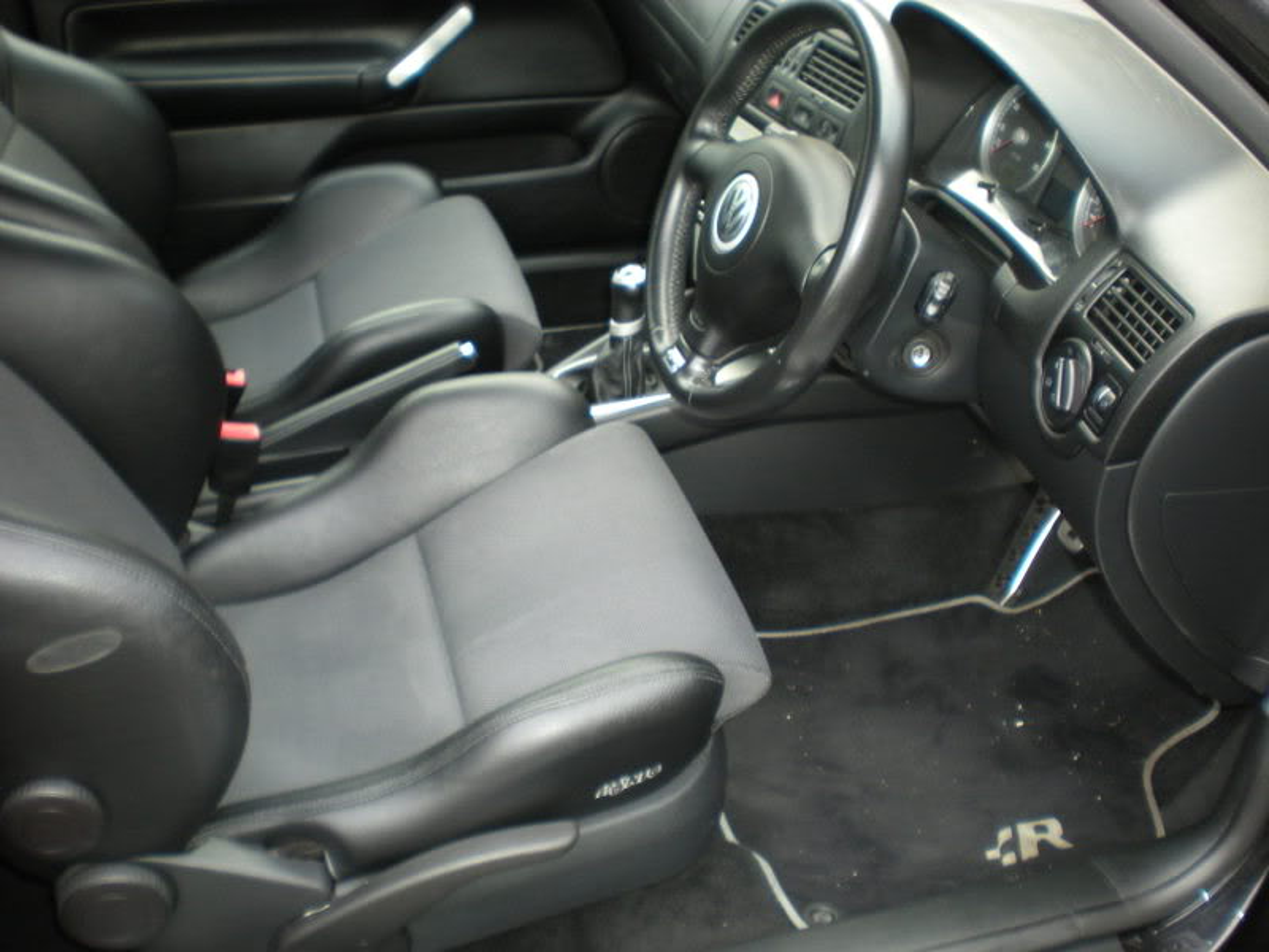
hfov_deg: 49.0
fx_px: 1393
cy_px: 476
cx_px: 634
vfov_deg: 37.7
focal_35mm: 38
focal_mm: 6.3
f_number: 3.1
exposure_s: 1/33.4
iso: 129
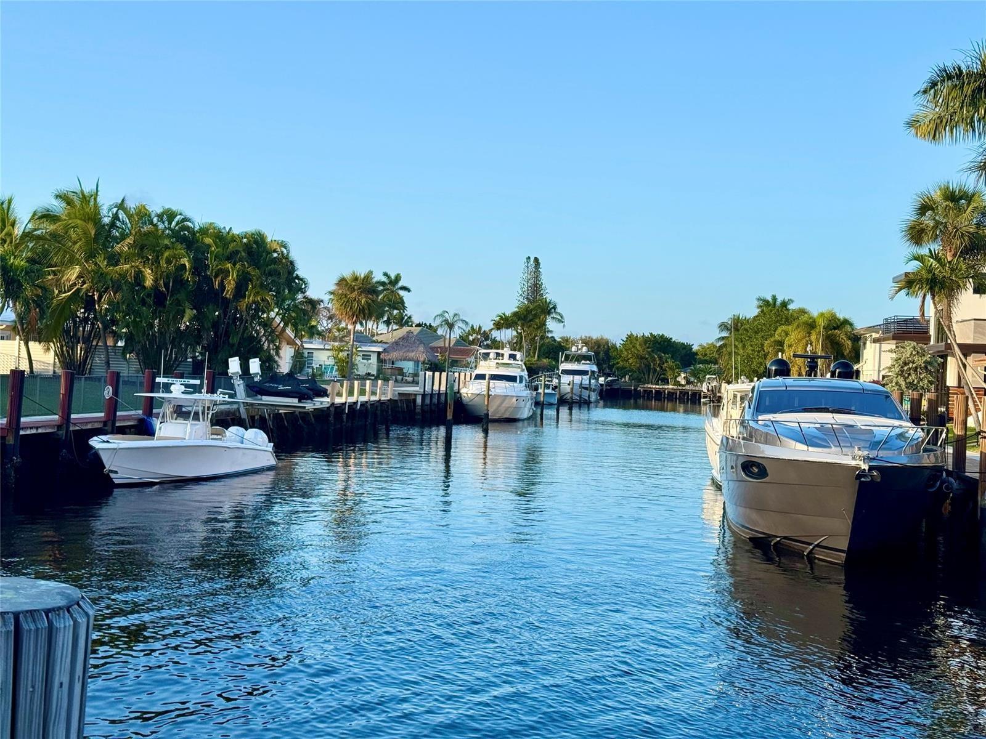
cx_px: 493
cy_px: 370
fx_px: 1367
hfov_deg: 39.7
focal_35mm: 48
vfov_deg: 30.3
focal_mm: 6.76
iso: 64
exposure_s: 1/1869
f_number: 1.78
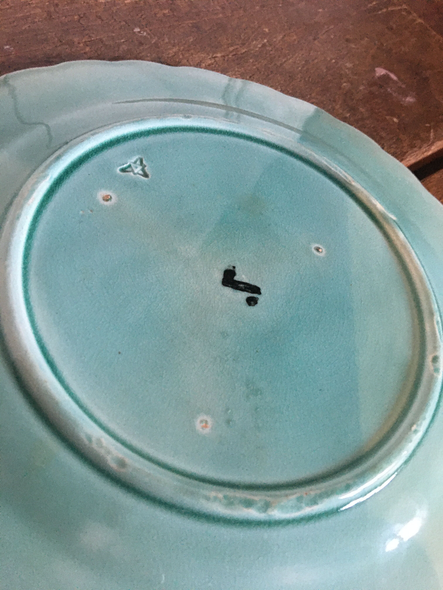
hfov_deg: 48.2
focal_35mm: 29
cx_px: 222
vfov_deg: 61.7
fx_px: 495
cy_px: 295
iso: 200
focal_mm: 4.15
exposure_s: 1/25
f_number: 2.2
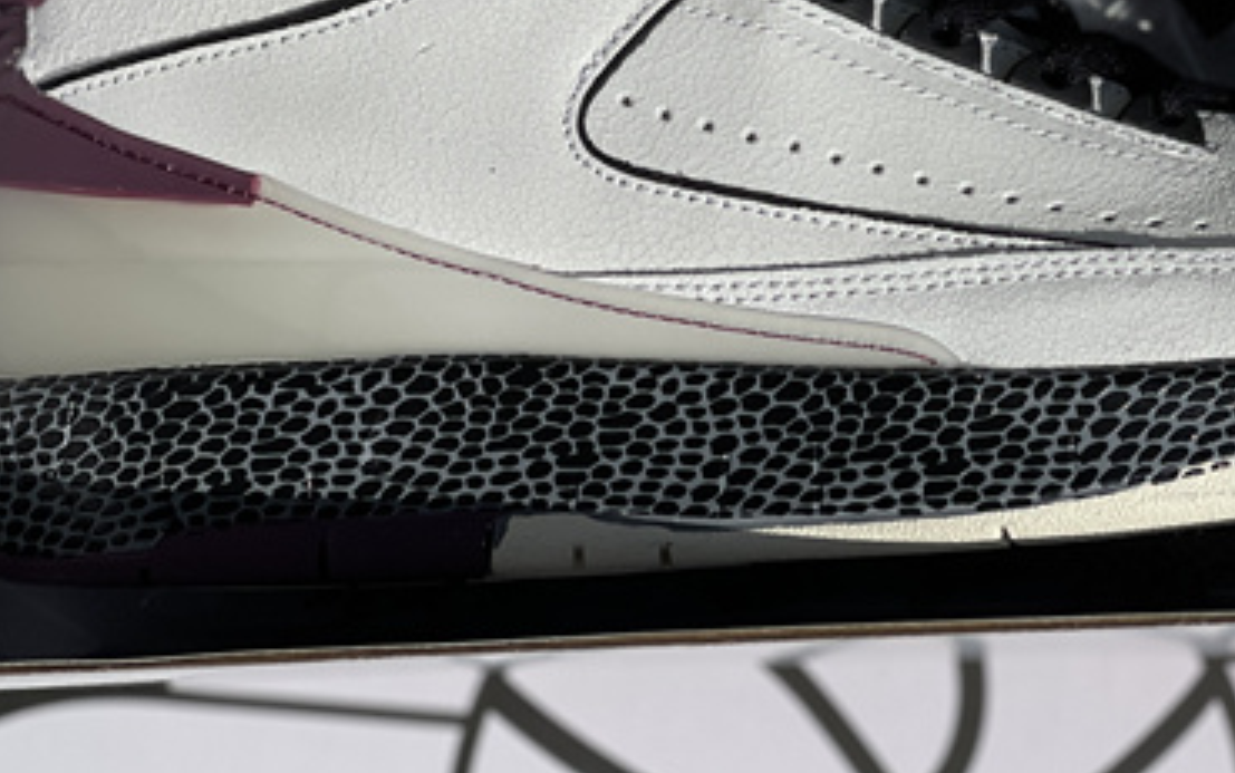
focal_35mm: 136
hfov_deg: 15.3
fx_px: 4580
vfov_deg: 9.6
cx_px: 900
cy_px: -84
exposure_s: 1/4386
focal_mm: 7.5
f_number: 2.2
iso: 32
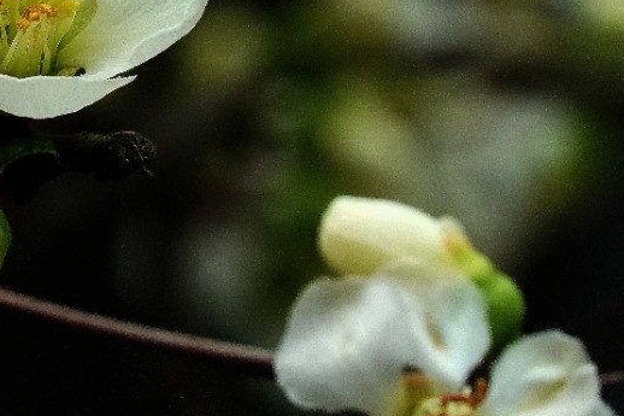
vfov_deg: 2.5
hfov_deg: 3.8
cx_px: -59
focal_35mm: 541
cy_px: -50
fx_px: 9374
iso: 400
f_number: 14
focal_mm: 200
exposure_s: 1/160
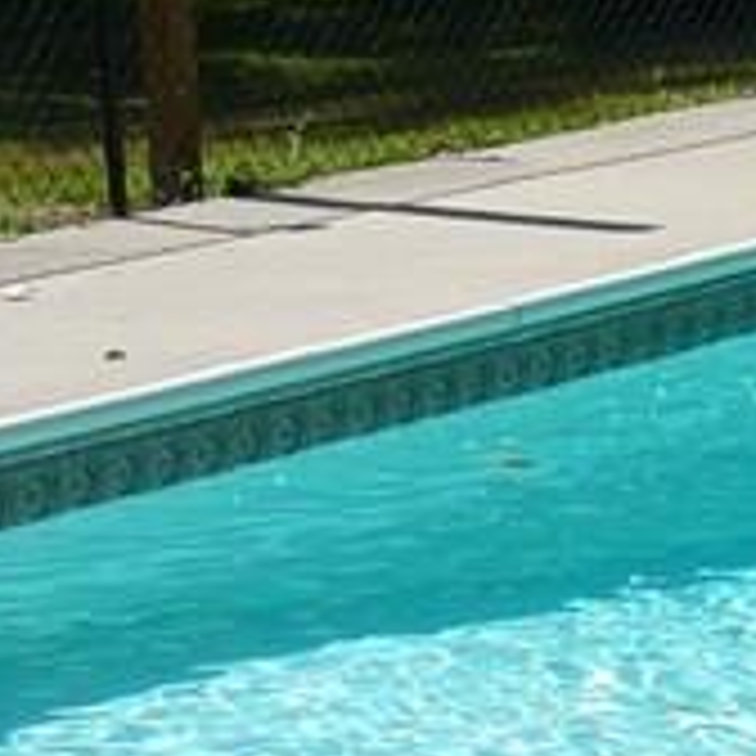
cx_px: 2250
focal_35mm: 199
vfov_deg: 8.8
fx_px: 4917
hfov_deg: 7.7
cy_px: 166
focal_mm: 6.1
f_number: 5.6
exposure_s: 1/400
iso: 80
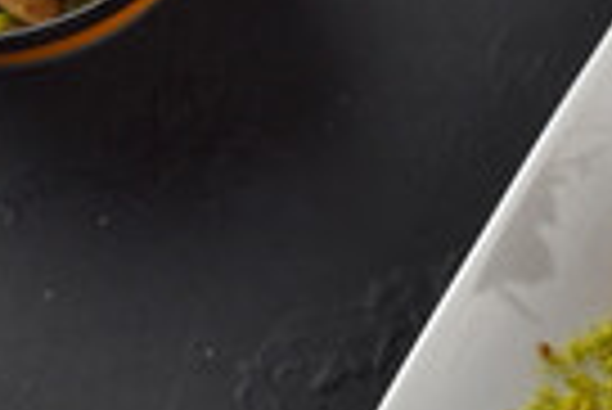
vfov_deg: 4.8
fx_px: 4884
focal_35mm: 287
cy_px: 399
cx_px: 891
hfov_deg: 7.1
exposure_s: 1/200
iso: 200
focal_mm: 50
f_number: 7.1
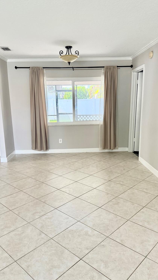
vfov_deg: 69.8
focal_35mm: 27
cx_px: 75
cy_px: 143
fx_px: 201
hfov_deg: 42.9
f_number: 1.78
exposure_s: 1/104
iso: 200
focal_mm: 6.76
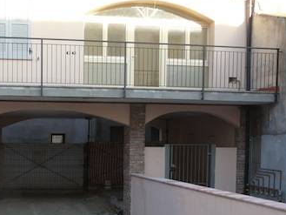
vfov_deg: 28.1
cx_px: 72
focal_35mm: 51
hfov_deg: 36.6
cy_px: 164
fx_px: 422
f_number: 3.6
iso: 100
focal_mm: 4.6
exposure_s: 1/125
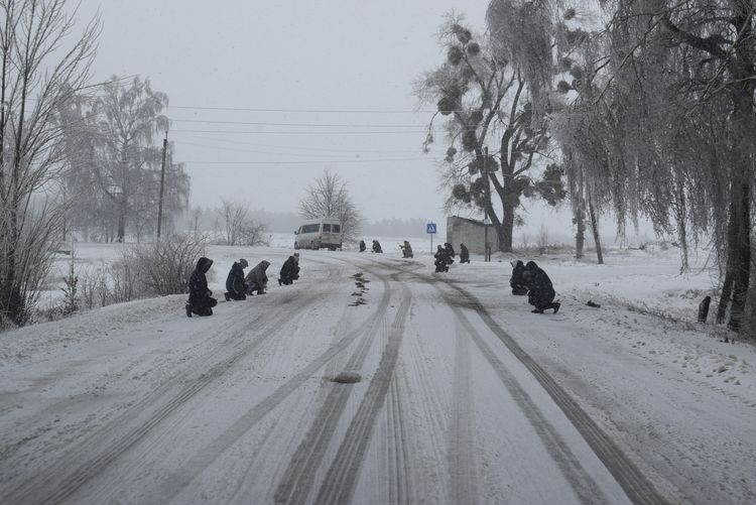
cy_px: 252
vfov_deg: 25.1
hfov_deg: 36.9
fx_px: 1135
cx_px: 378
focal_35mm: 54
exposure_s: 1/250
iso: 400
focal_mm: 36
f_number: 8
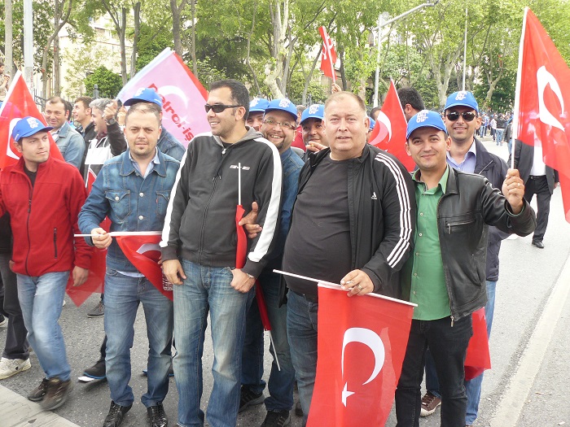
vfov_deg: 39.7
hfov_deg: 51.4
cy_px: 214
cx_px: 285
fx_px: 593
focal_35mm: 36
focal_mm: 6
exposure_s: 1/100
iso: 100
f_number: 3.6
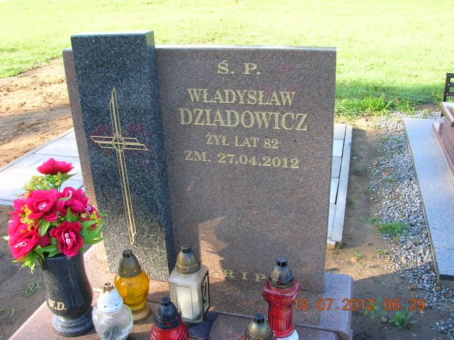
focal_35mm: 34
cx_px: 227
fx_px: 446
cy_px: 170
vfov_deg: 41.7
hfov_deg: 54.0
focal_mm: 5.7
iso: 50
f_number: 4.9
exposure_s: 1/35.7
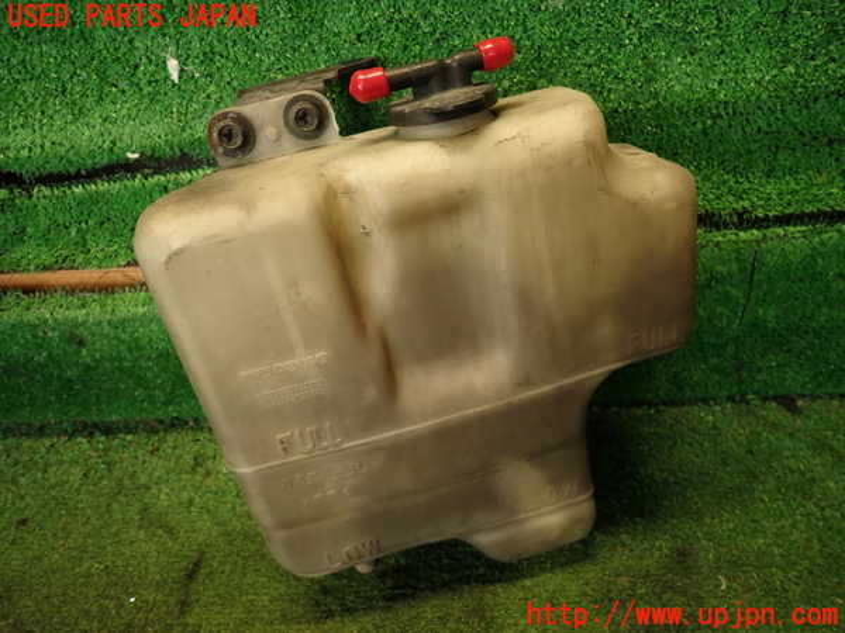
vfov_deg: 54.9
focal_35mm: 25
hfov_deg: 69.4
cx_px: 422
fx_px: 610
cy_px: 316
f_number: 2
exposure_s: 1/40
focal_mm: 4.5
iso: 200
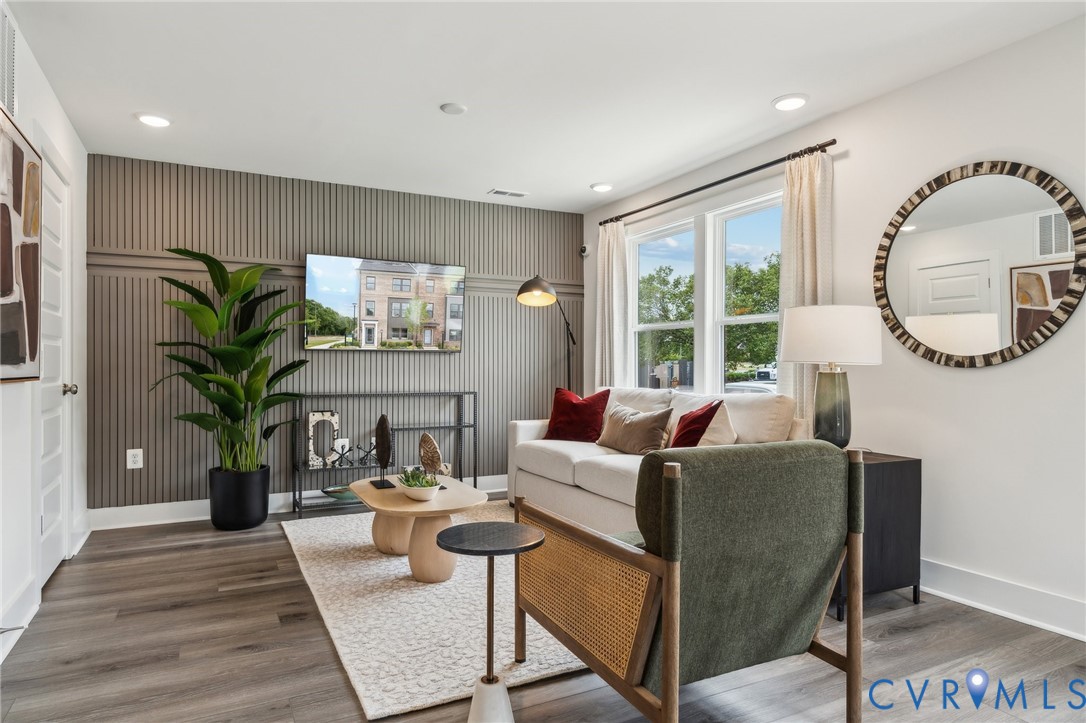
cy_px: 362
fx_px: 603
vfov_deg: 61.9
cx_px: 543
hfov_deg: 84.0
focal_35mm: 20
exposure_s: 1/25
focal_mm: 20
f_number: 7.1
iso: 160
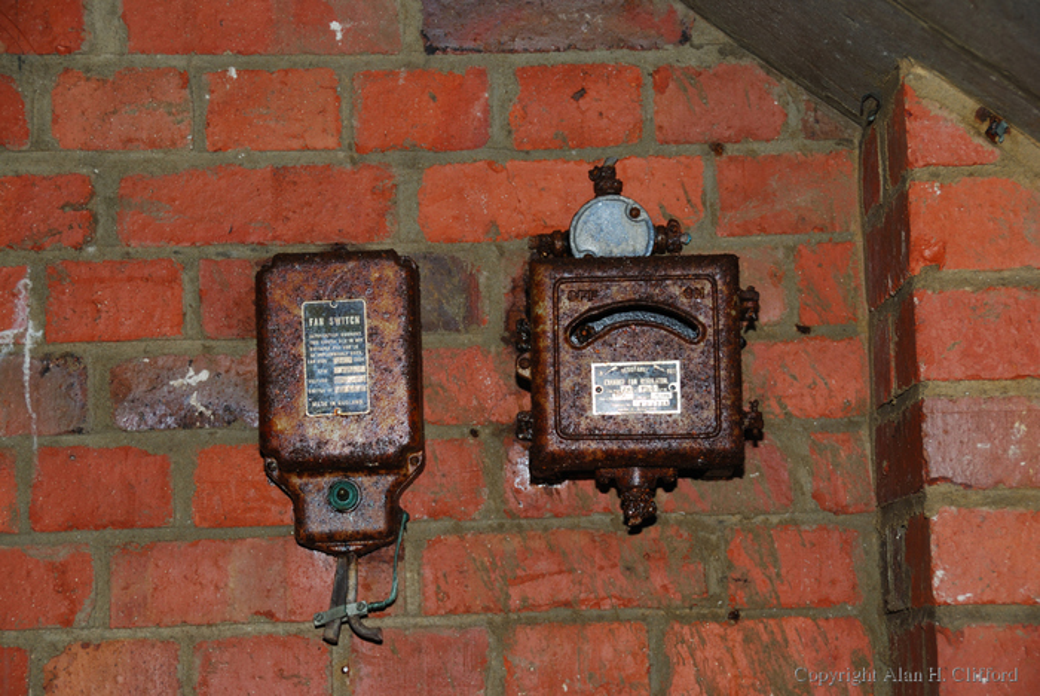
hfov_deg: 24.2
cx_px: 520
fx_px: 2429
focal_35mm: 84
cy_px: 348
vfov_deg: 16.3
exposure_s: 1/60
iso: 100
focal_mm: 56
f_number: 5
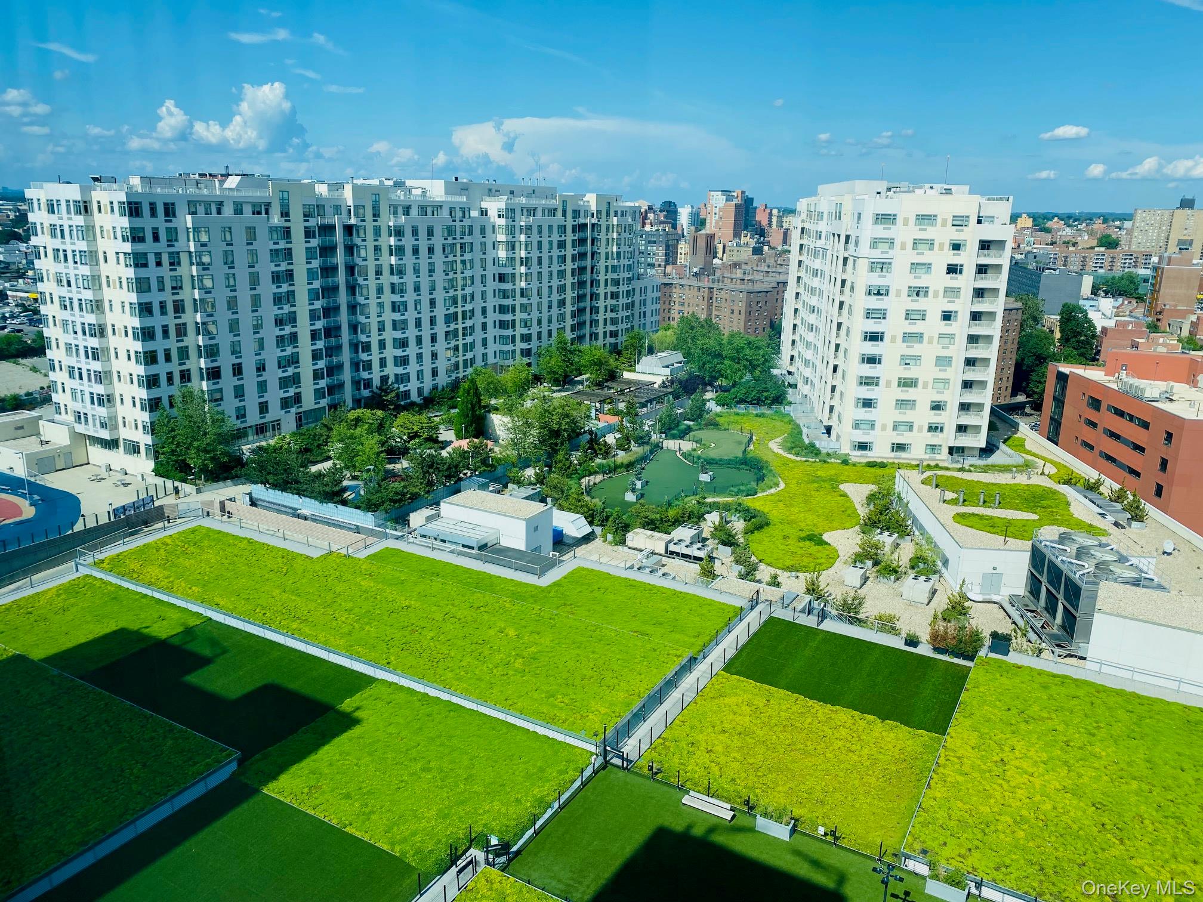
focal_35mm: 26
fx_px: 904
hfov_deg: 67.3
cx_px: 602
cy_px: 451
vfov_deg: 53.1
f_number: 1.8
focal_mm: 4.25
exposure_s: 1/1927
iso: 32
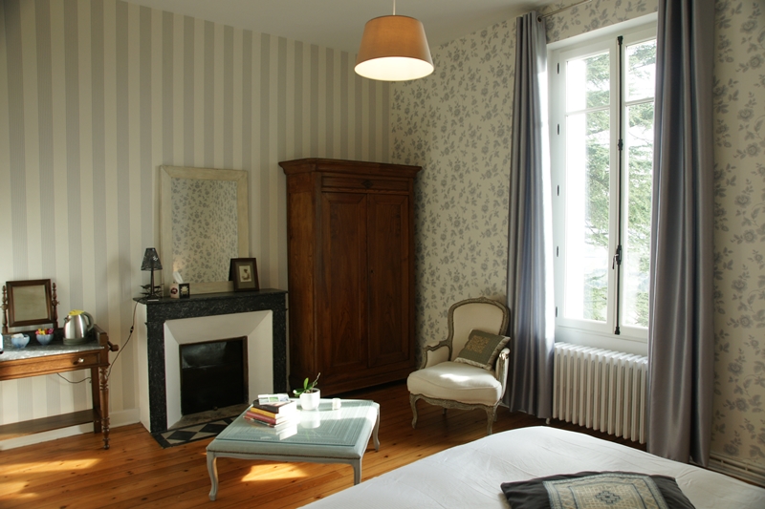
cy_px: 254
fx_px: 510
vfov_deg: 53.1
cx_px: 382
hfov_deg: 73.8
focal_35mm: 24
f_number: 5
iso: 200
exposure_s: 1/50
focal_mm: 16
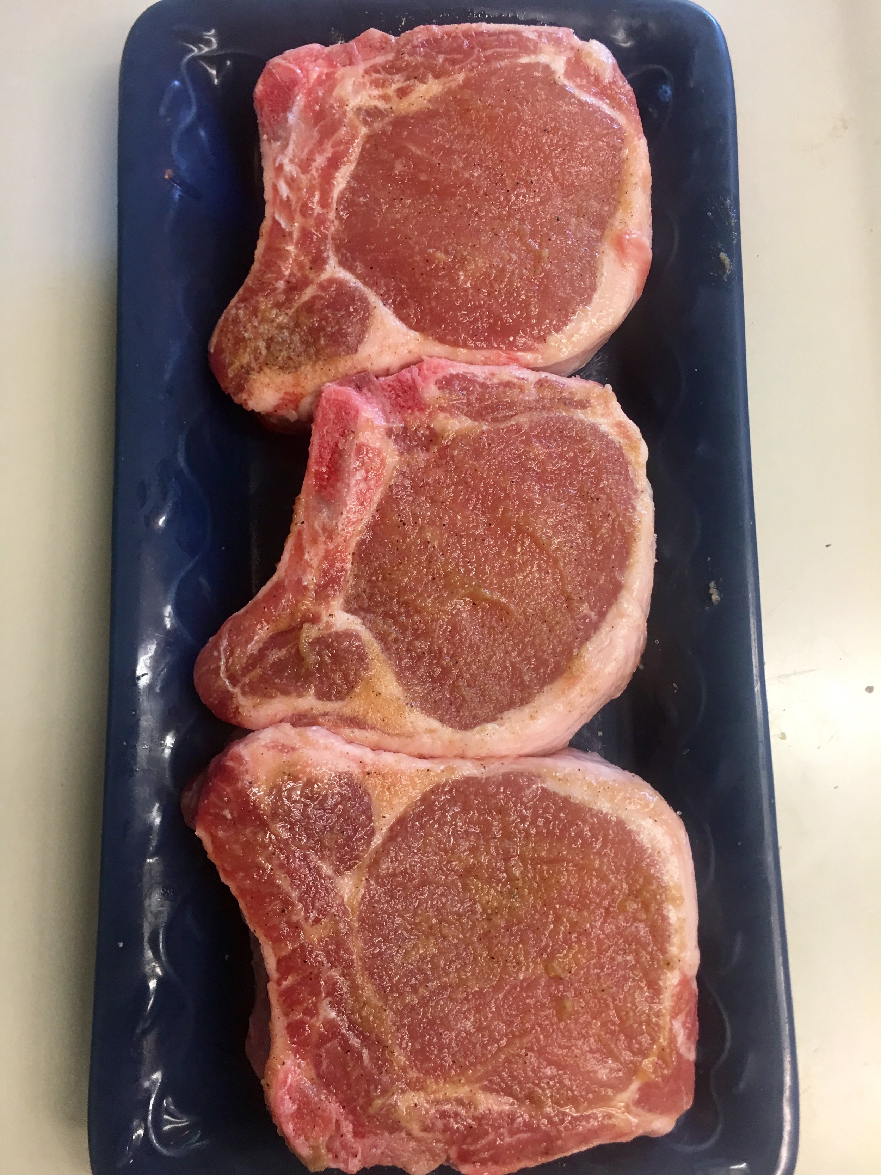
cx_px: 440
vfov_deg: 61.7
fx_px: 984
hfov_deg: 48.2
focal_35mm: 29
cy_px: 588
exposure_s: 1/15
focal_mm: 4.15
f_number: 2.2
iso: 32
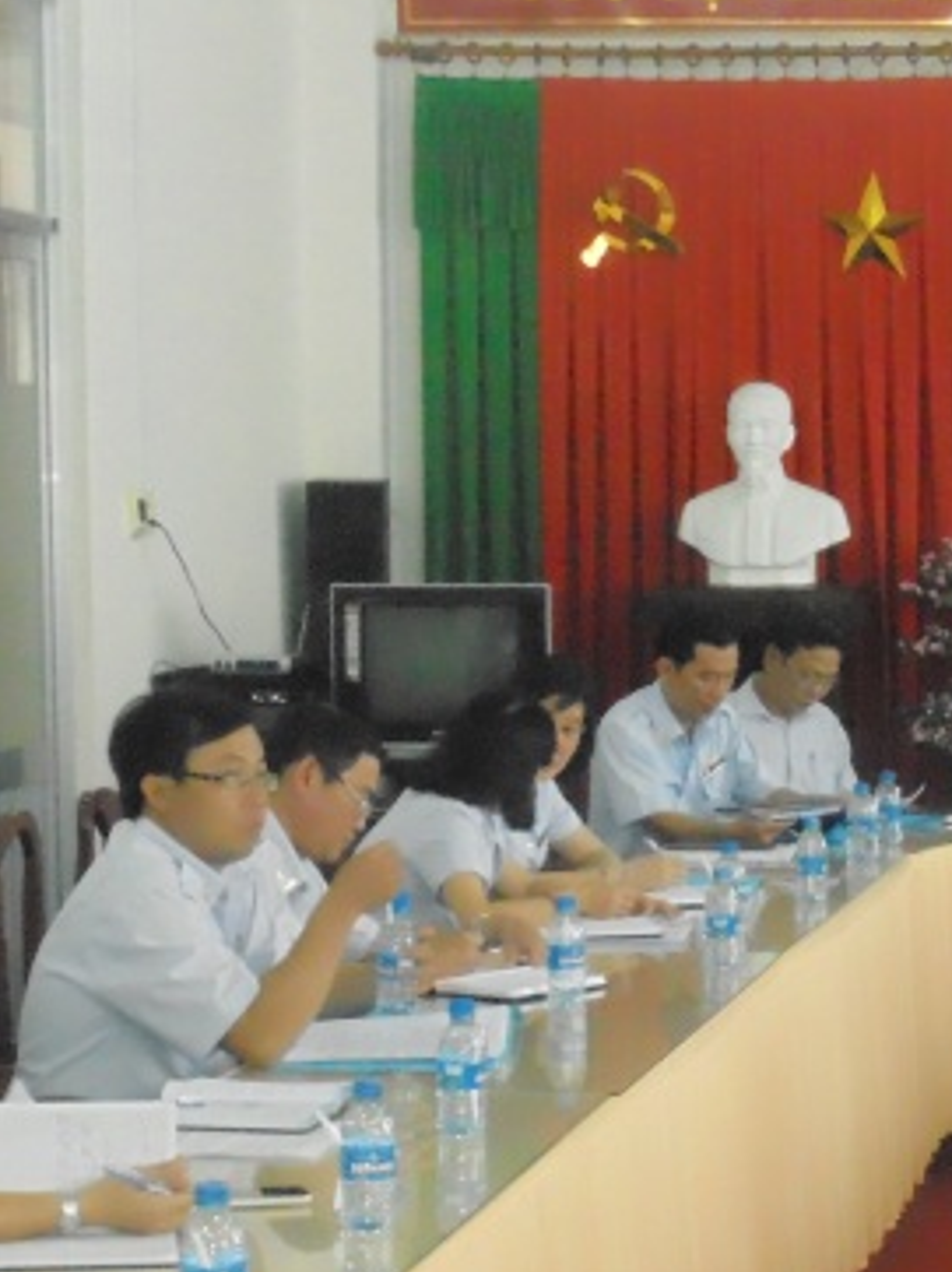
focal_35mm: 107
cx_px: 1210
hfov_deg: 13.4
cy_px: 882
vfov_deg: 18.3
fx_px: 3928
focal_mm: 10.1
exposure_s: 1/30
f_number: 5.2
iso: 800
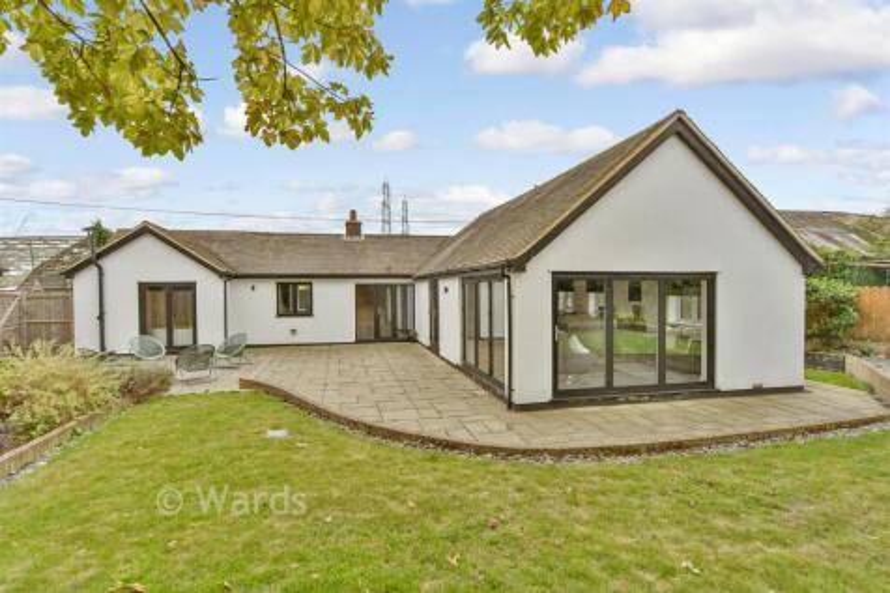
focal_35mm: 18
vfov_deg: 67.3
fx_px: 445
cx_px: 445
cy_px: 296
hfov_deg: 90.0
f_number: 9
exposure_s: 1/320
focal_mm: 12
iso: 500
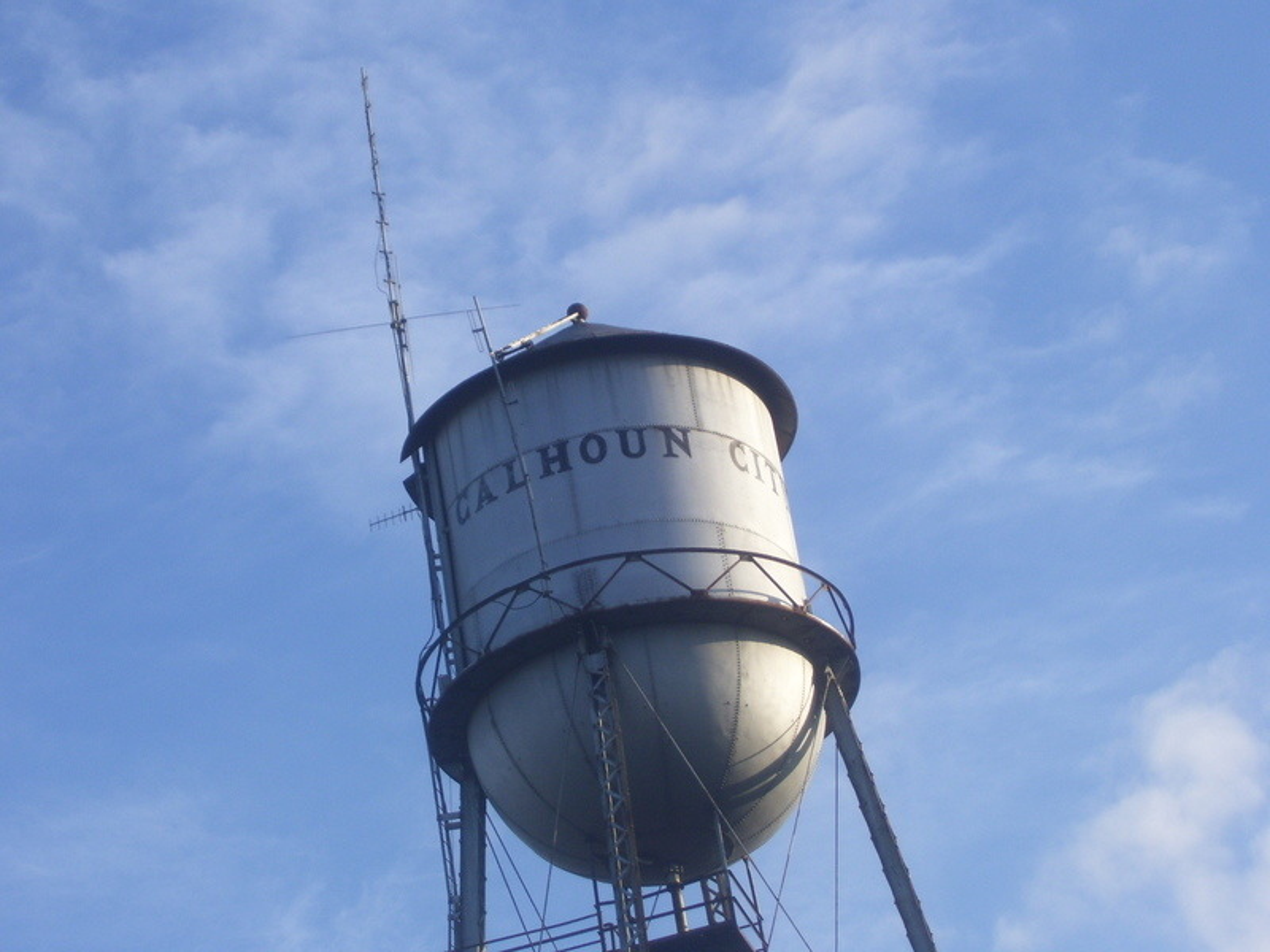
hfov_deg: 17.7
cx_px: 635
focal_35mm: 111
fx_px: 4072
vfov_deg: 13.3
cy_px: 476
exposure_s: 1/350
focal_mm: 18
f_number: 4.6
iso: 80
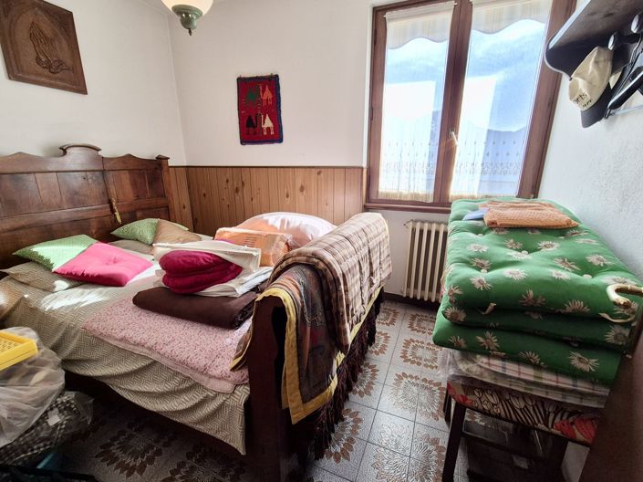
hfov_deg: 106.2
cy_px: 241
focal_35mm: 13
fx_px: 241
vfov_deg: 89.9
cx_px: 322
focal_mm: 2.2
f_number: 2.2
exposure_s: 1/100
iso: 64
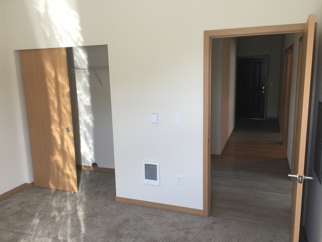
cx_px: 161
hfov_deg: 61.7
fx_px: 270
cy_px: 121
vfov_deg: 48.2
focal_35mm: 29
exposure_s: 1/40
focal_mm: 4.15
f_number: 2.2
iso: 40
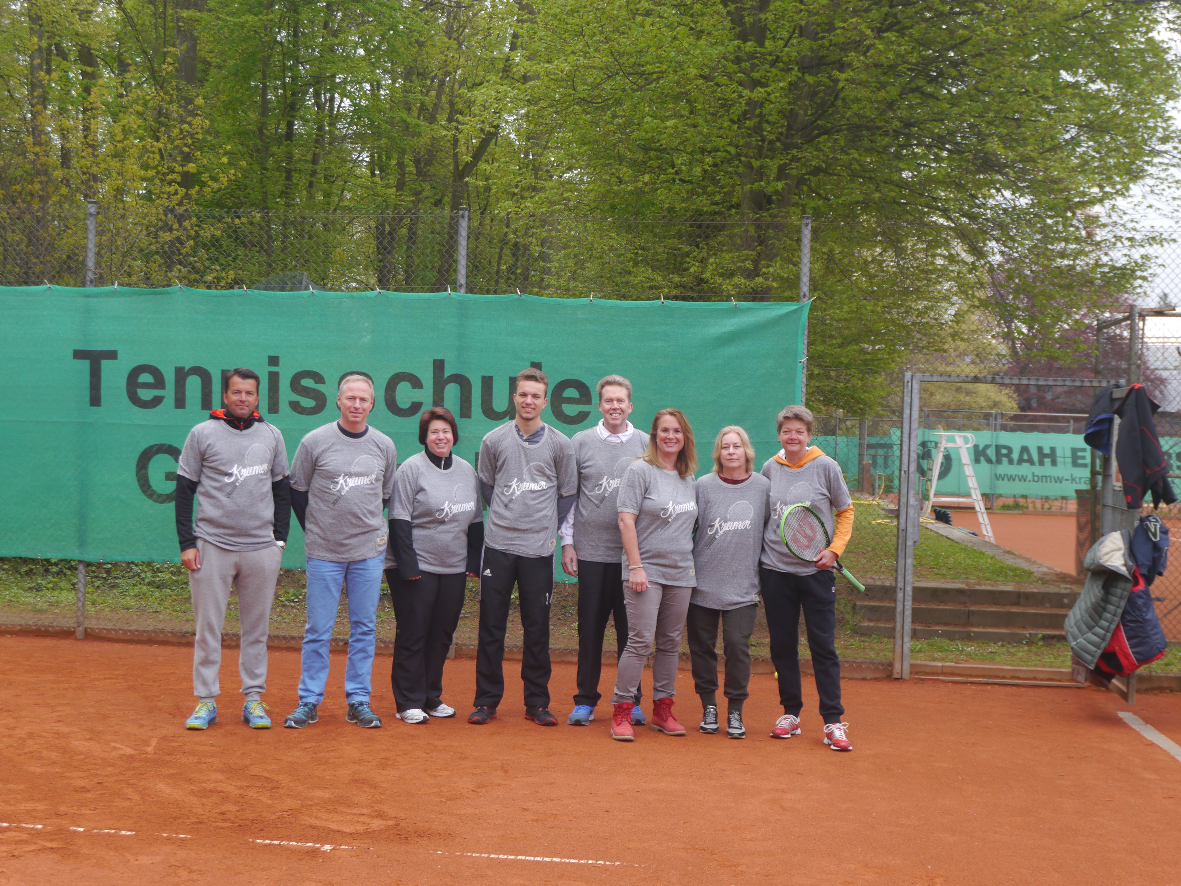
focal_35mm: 52
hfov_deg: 36.8
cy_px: 443
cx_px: 590
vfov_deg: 28.0
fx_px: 1774
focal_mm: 26
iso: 160
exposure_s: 1/125
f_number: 5.6
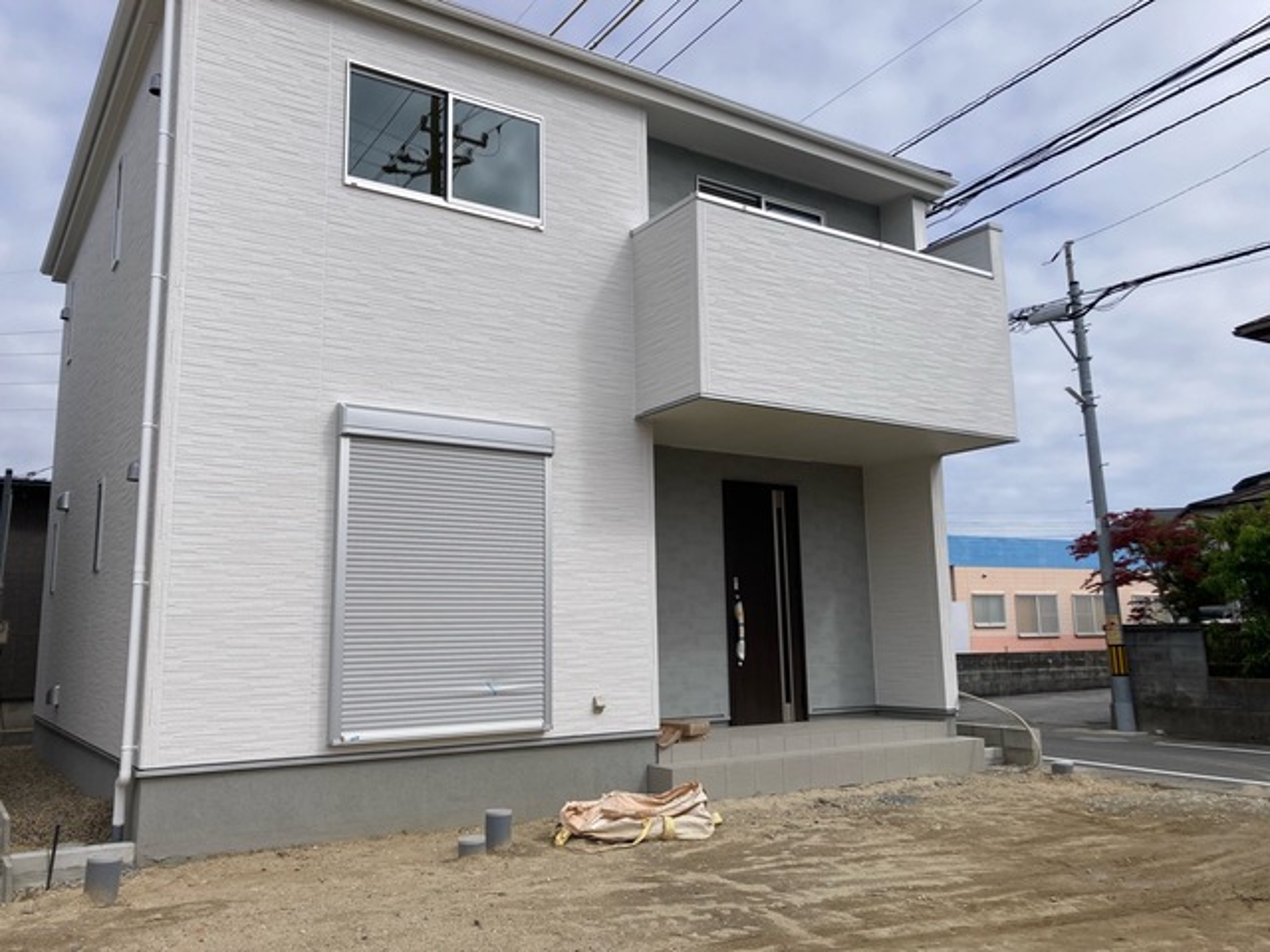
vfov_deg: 49.7
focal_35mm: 28
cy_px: 476
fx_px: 1027
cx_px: 635
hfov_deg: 63.4
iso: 20
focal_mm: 3.99
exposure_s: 1/3247
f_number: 1.8
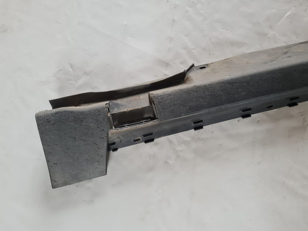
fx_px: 231
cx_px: 154
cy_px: 116
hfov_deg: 67.3
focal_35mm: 26
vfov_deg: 53.1
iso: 160
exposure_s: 1/100
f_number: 1.8
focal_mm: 5.4
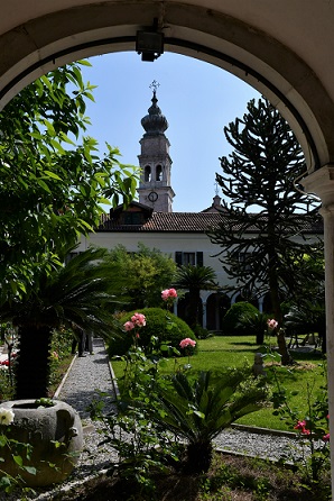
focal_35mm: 33
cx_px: 167
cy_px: 250
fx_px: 459
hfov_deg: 40.0
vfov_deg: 57.2
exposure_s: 1/800
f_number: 14
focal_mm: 22
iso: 250
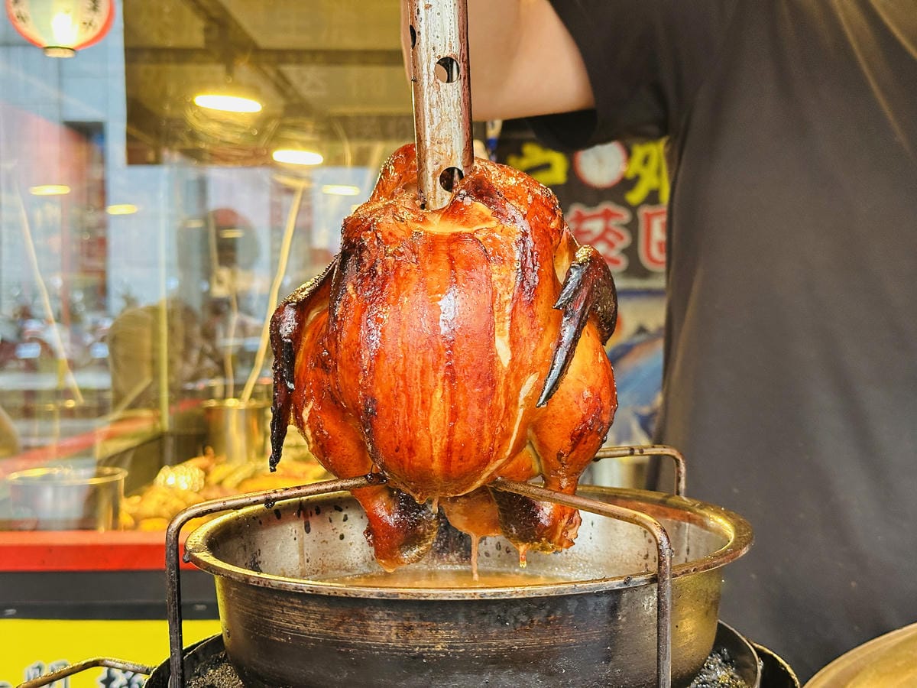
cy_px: 344
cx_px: 458
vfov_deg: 30.3
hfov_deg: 39.7
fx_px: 1272
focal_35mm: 48
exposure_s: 1/40
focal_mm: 6.86
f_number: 1.78
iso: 250
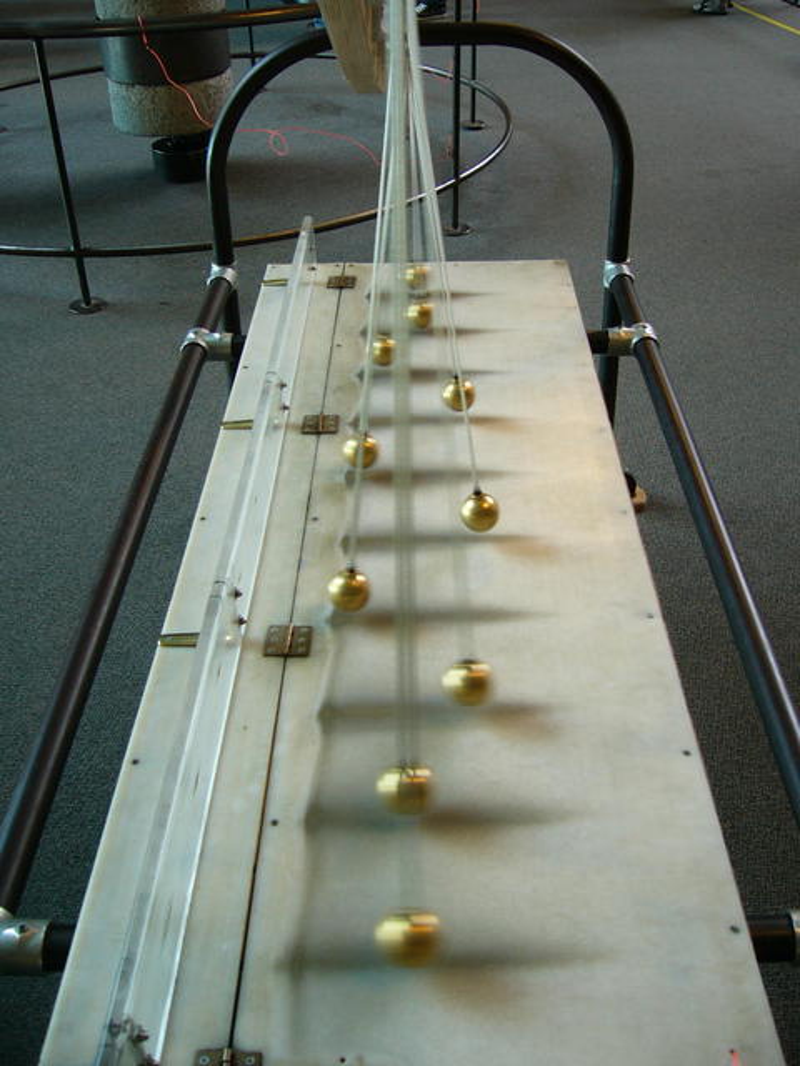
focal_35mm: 35
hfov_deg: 40.7
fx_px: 1078
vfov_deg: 52.6
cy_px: 533
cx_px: 400
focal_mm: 5.8
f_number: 2.8
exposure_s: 1/13
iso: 150
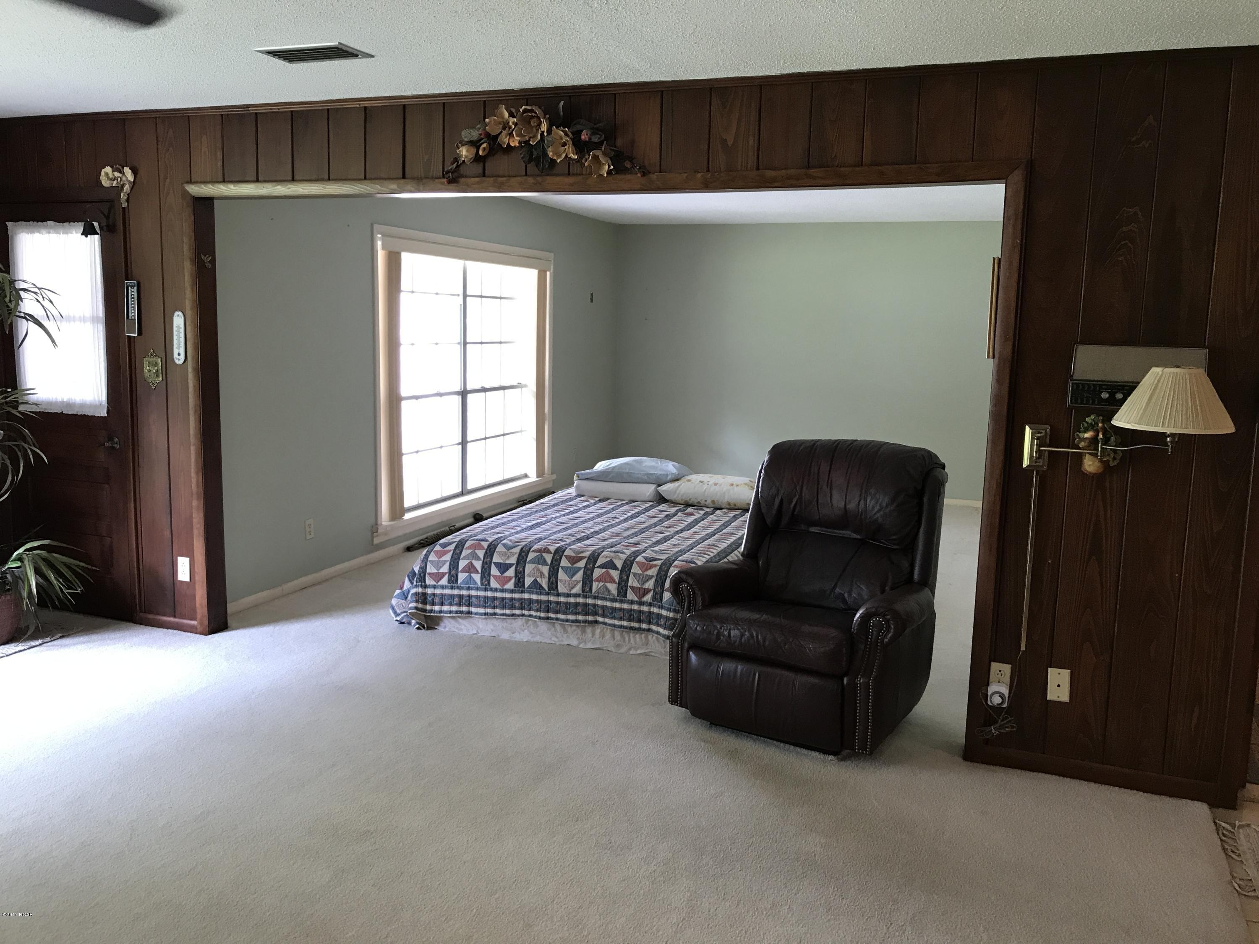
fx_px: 1018
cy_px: 472
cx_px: 630
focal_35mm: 28
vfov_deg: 49.7
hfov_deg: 63.4
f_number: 1.8
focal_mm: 3.99
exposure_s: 1/20
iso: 40
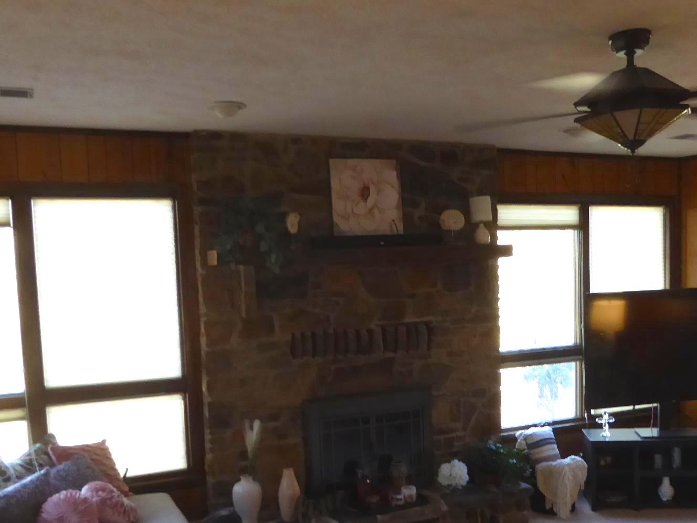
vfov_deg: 38.3
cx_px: 361
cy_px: 342
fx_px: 745
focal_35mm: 37
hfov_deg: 50.1
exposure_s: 1/15
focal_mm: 4.3
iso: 400
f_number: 4
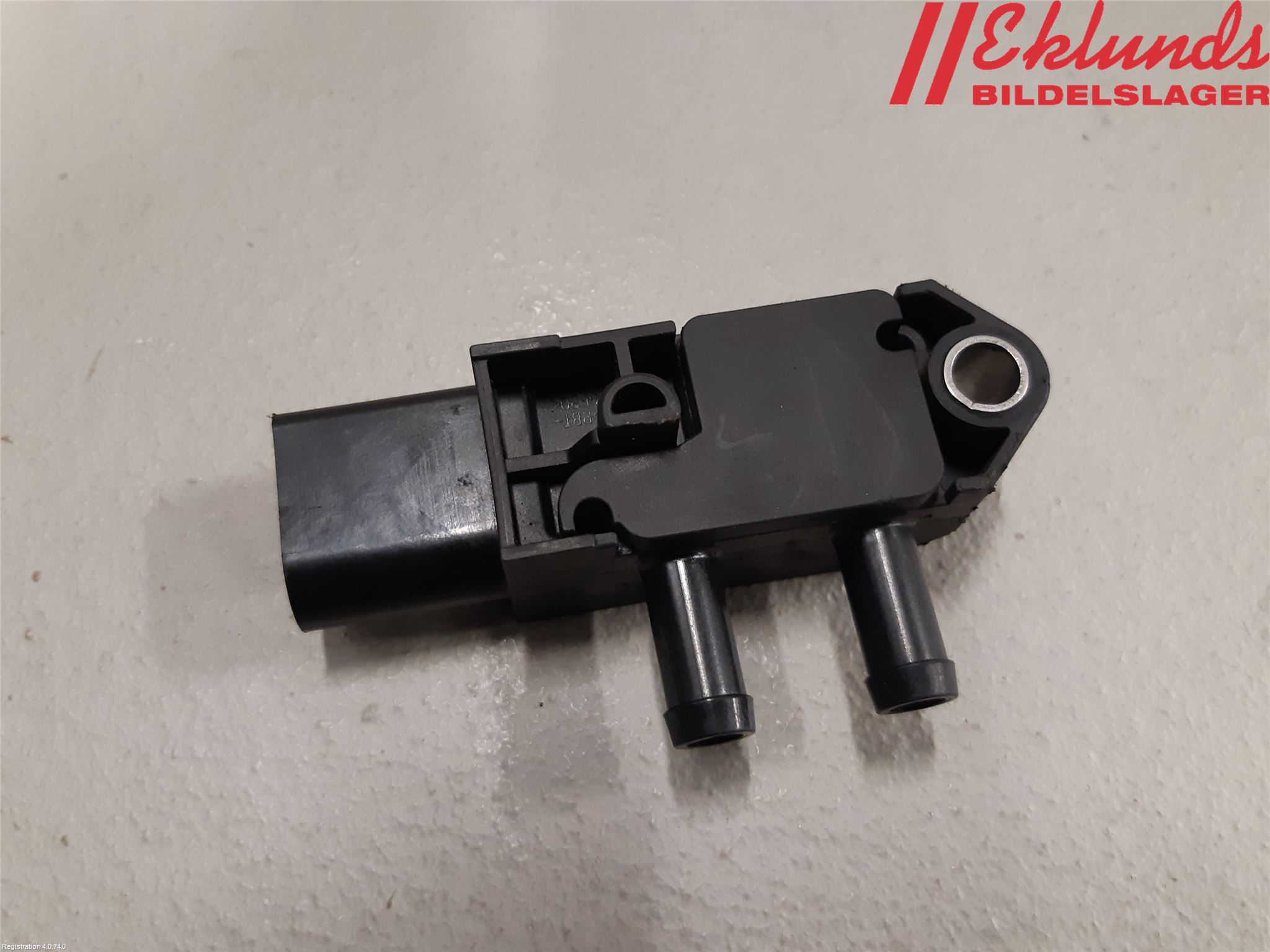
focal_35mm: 26
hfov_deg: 67.3
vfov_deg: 53.1
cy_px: 476
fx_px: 954
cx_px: 635
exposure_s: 1/33
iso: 250
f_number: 1.7
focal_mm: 3.93
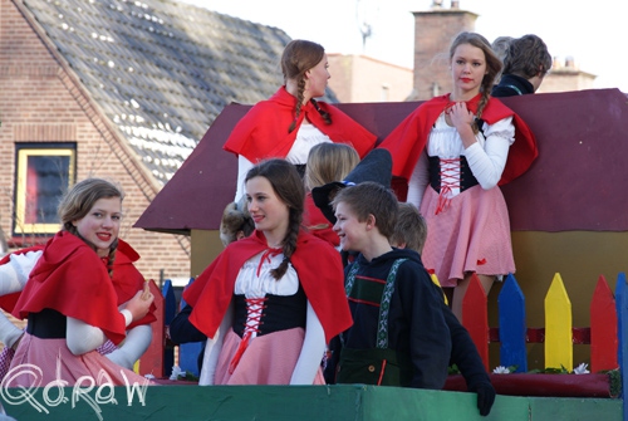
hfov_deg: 11.4
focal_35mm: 180
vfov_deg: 7.7
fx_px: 3145
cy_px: 210
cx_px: 314
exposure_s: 1/200
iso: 200
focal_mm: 120
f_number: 5.6
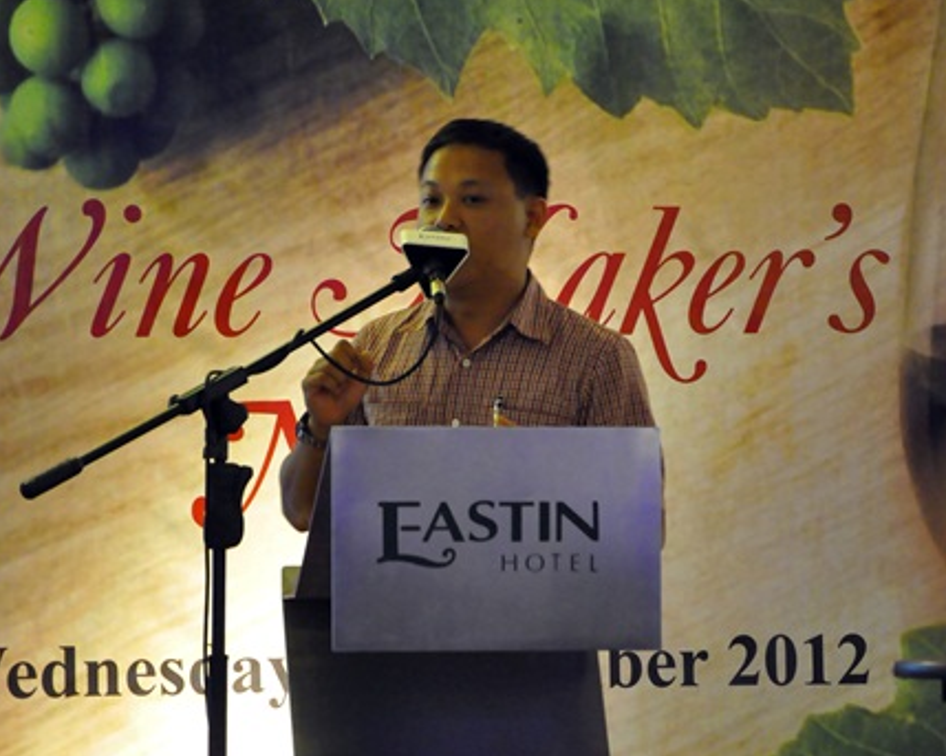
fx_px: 6262
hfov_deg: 8.6
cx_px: 472
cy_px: 494
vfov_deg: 6.9
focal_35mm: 224
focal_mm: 105
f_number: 5.6
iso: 3200
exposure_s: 1/25
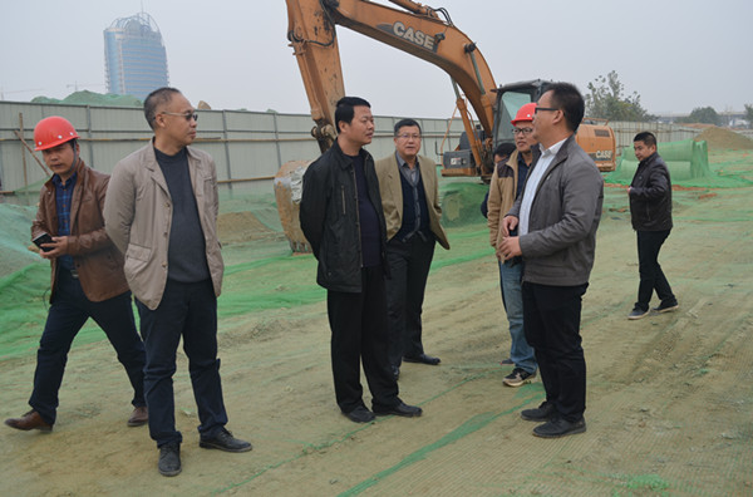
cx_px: 376
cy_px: 248
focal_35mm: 34
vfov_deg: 38.1
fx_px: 719
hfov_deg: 55.3
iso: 180
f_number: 8
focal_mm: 23
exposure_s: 1/250
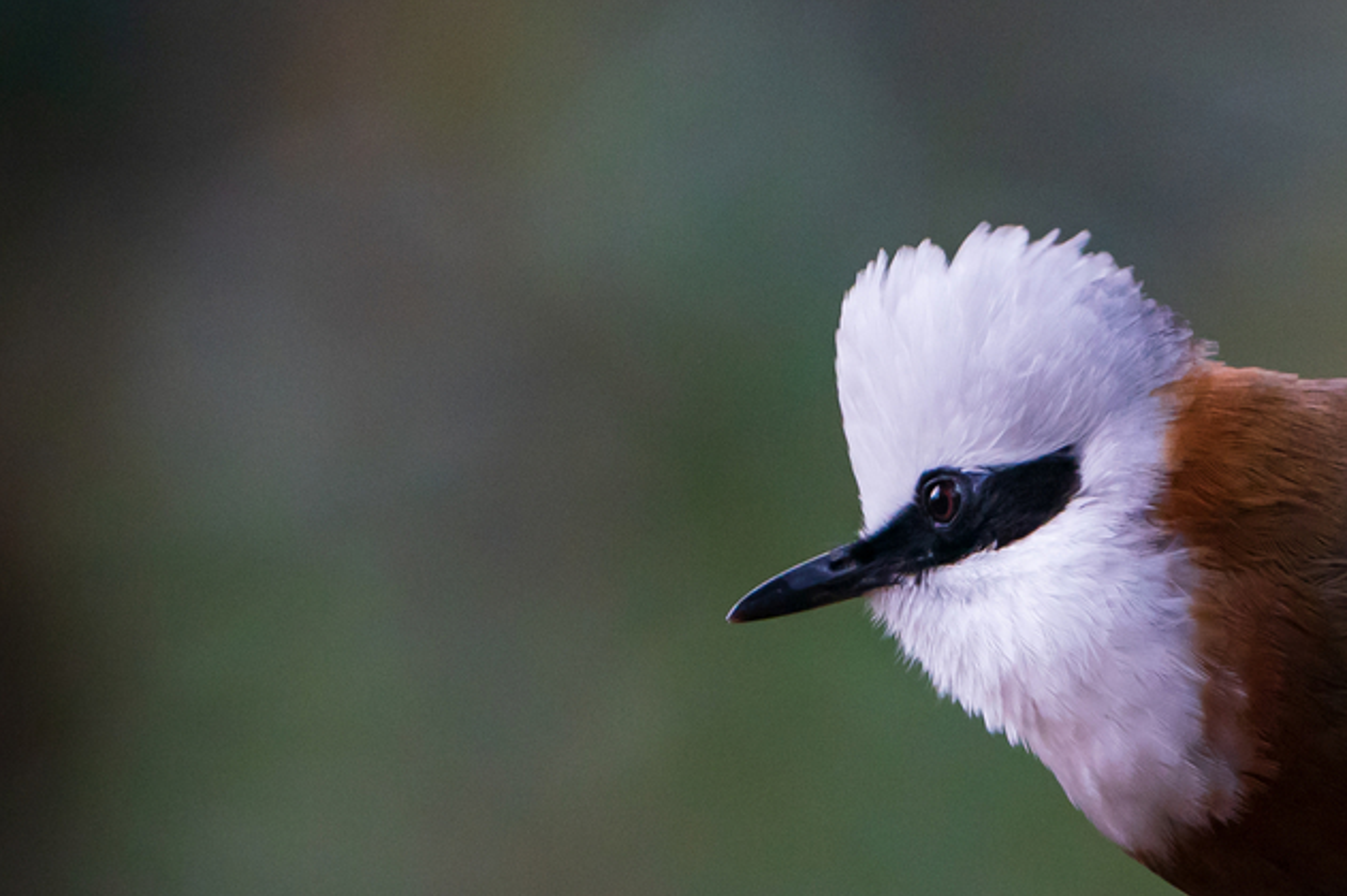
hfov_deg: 1.3
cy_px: 706
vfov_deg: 0.8
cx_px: 1093
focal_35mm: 1627
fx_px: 60842
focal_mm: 600
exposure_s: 1/200
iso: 3200
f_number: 6.3
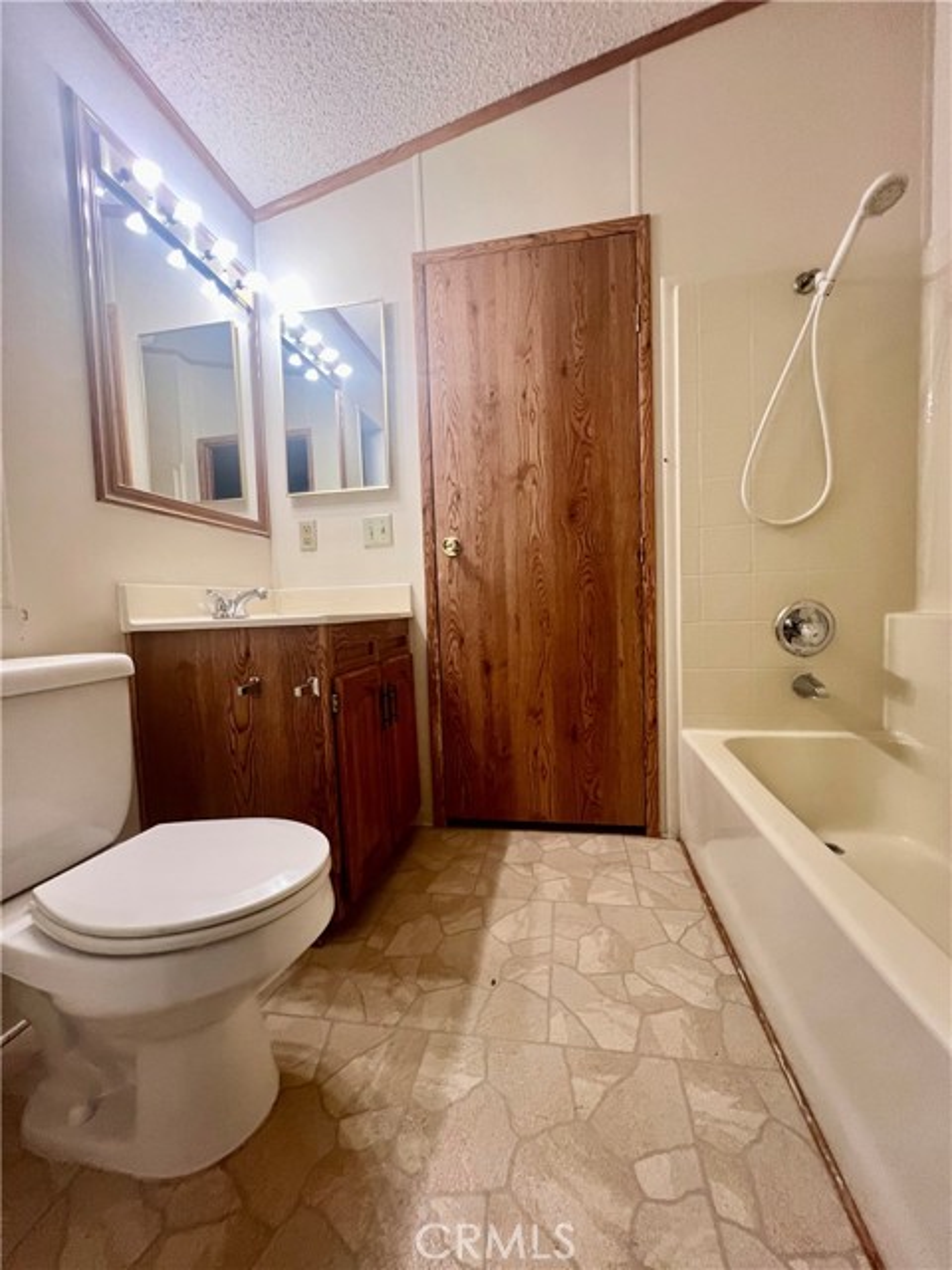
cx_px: 476
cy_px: 635
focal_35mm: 13
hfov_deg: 89.9
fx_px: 477
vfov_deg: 106.2
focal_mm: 1.57
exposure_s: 1/60
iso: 320
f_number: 1.8
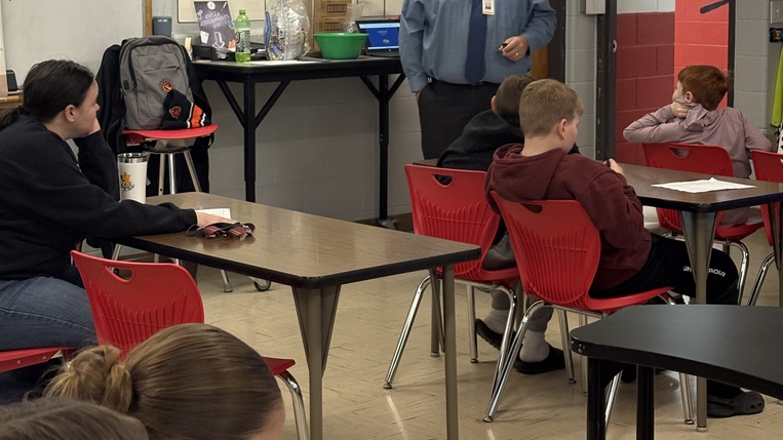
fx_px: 1578
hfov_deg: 27.9
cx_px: 391
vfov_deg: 15.8
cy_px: 85
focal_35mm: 76
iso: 160
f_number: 1.6
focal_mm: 5.96
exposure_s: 1/38
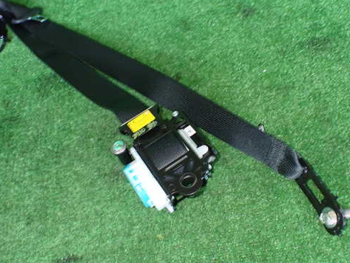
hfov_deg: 50.1
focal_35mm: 37
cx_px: 185
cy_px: 125
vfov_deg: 38.7
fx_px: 374
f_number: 6.3
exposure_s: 1/30
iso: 800
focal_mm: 5.4
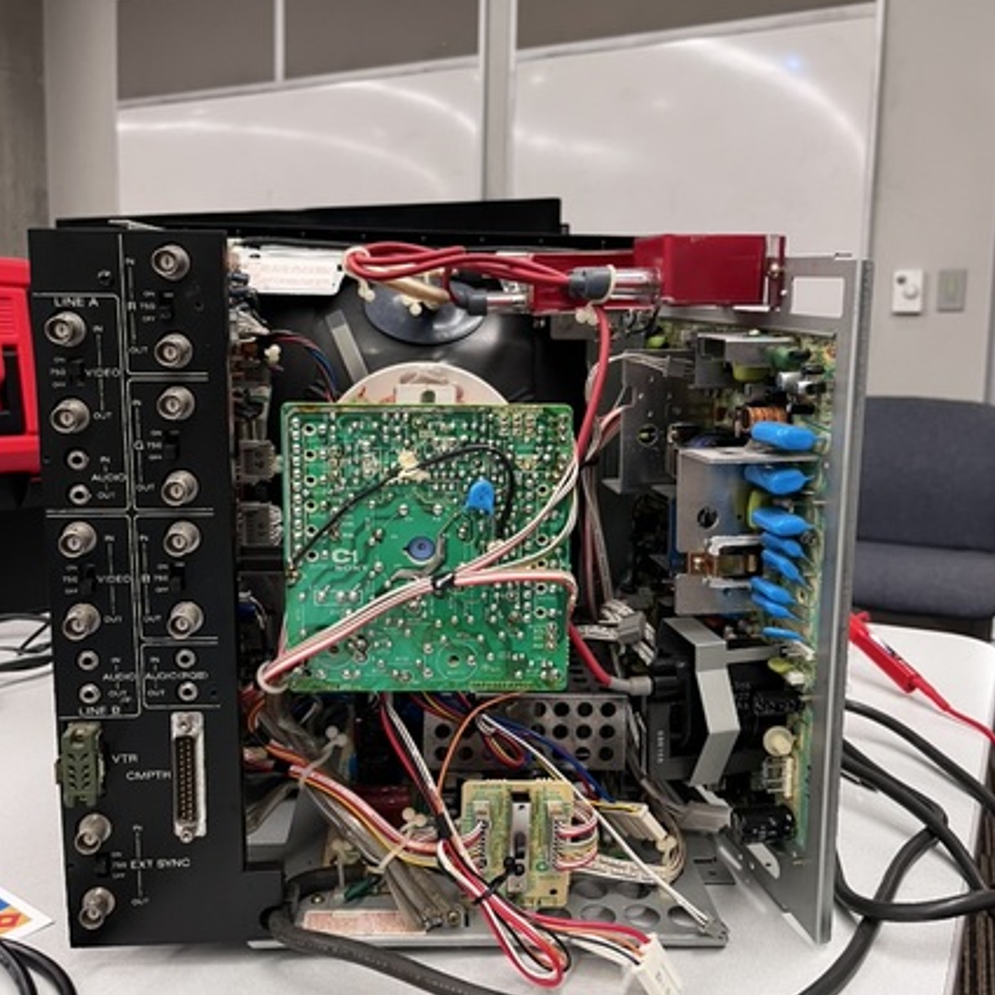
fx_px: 1008
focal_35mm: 31
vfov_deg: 52.5
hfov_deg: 52.5
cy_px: 451
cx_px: 496
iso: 125
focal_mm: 5.1
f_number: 1.6
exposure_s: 1/60
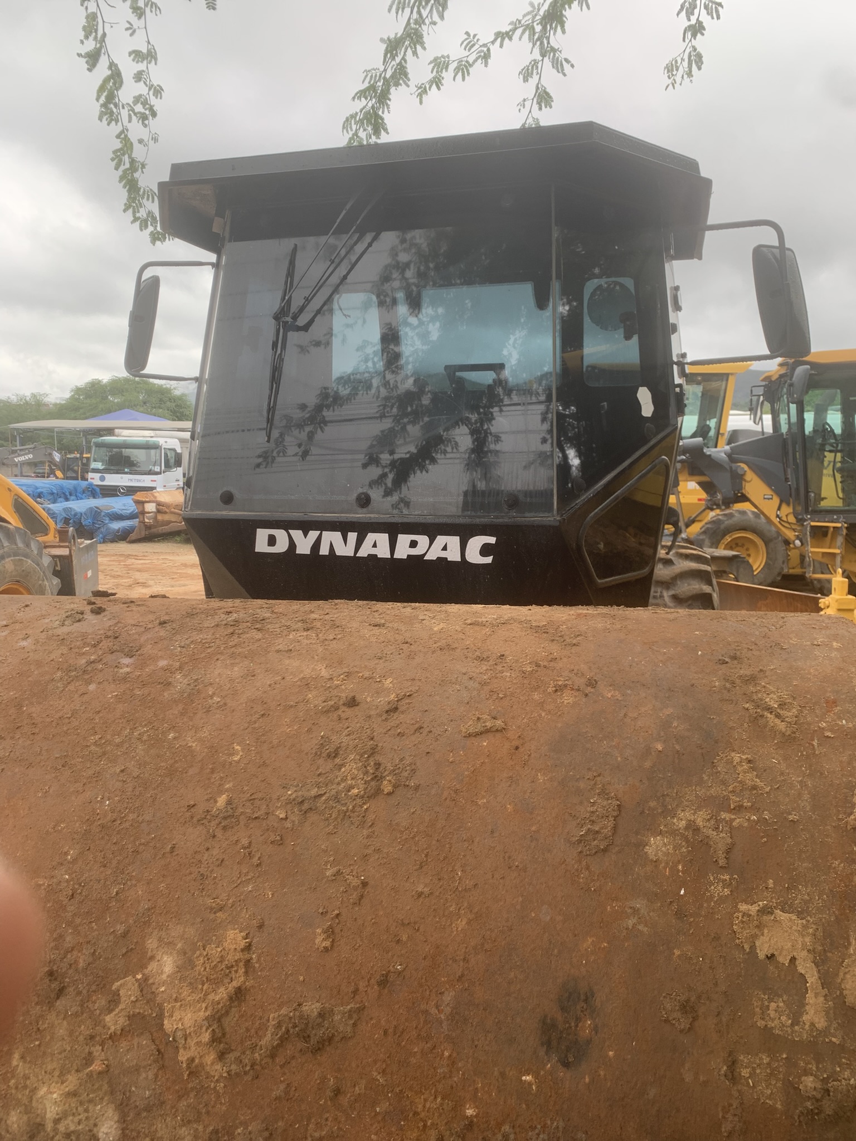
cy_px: 570
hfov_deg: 53.1
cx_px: 428
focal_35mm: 26
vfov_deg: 67.3
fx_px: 857
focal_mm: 4.25
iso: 25
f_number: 1.8
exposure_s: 1/248
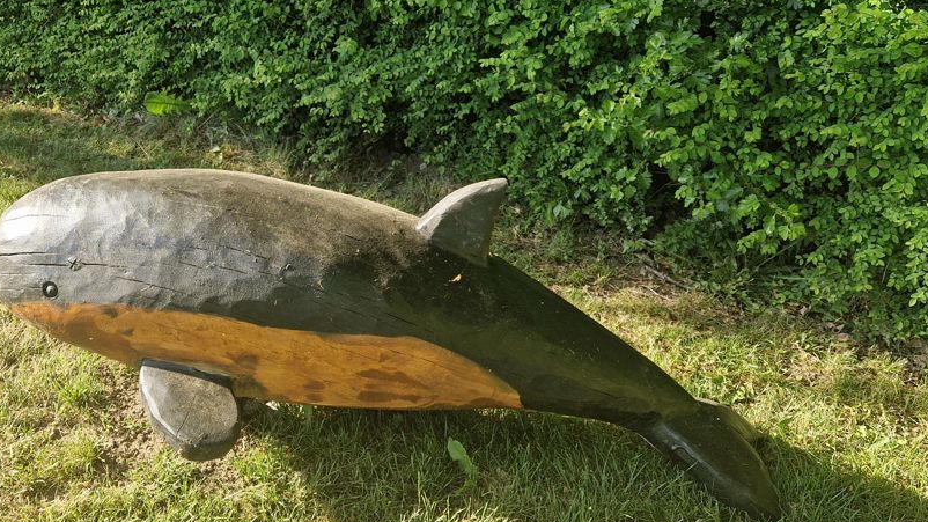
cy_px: 238
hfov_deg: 49.7
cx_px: 323
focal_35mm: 40
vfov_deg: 29.7
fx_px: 984
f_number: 1.8
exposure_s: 1/381
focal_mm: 5.4
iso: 50
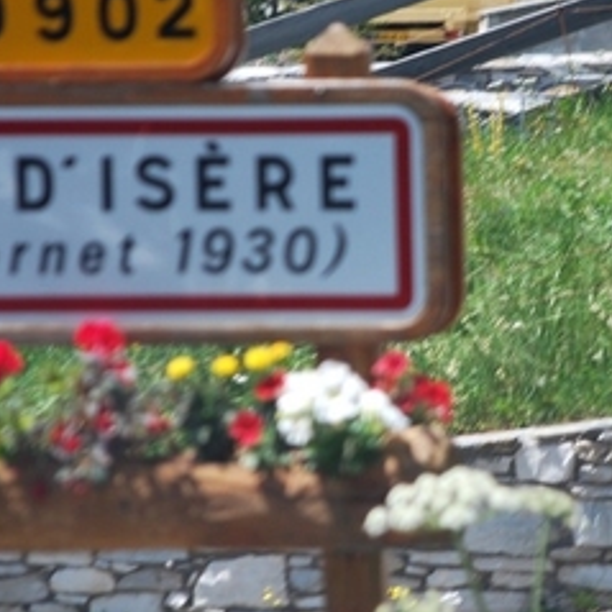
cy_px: 229
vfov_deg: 4.4
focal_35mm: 400
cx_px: 423
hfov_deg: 4.4
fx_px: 8002
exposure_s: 1/500
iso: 200
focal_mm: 125
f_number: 5.6
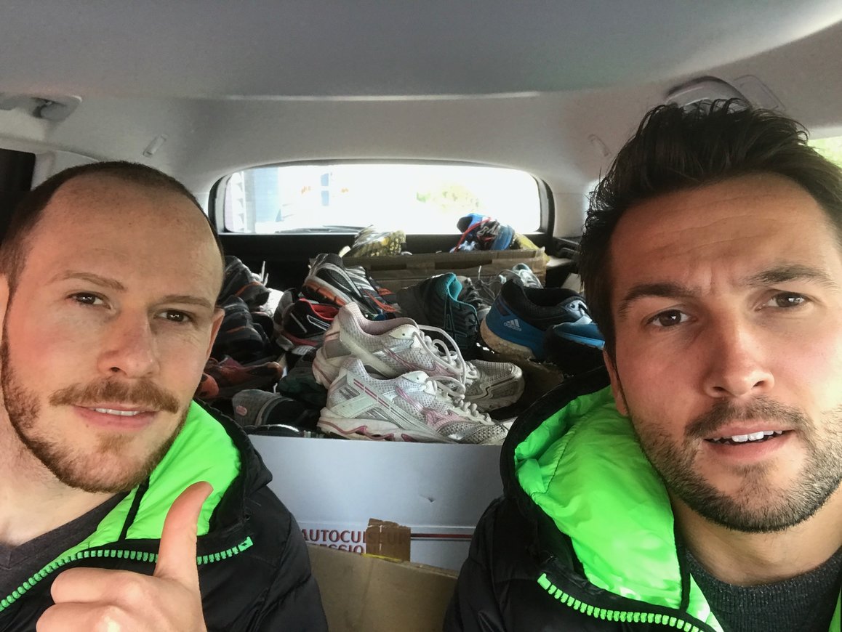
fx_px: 779
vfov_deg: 44.2
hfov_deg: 56.8
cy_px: 316
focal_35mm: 32
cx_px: 421
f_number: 2.2
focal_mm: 2.87
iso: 32
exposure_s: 1/33
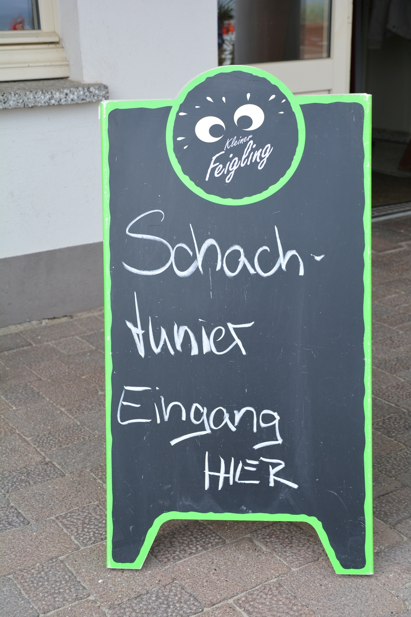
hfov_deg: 26.5
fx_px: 873
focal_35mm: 51
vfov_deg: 38.9
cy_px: 308
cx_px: 206
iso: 200
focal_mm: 34
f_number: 5.6
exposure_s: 1/125
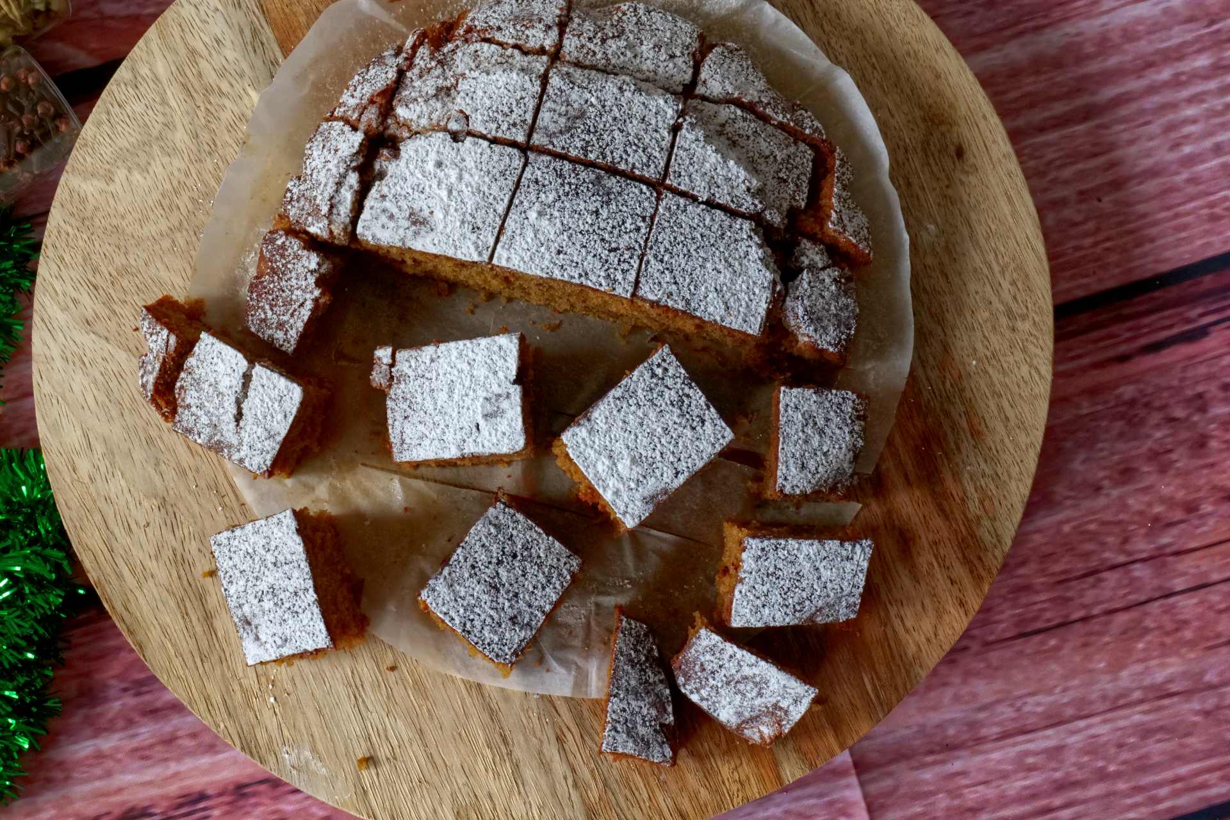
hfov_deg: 38.9
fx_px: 1742
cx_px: 615
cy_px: 410
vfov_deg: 26.5
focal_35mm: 51
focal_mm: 51
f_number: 20
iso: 5000
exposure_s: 1/60
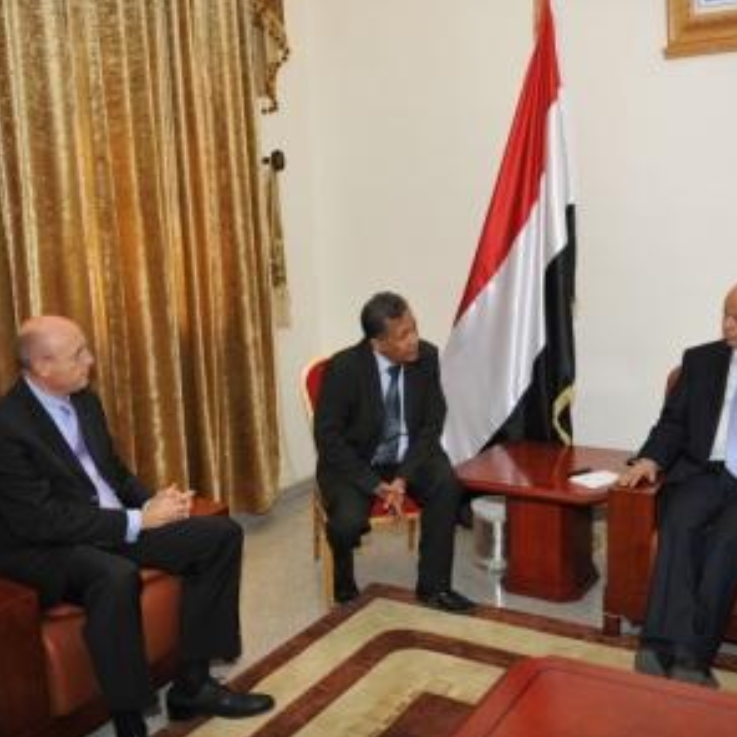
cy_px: 370
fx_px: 867
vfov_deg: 46.0
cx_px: 428
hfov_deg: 45.9
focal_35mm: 36
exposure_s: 1/50
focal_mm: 28
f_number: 2.8
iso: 200
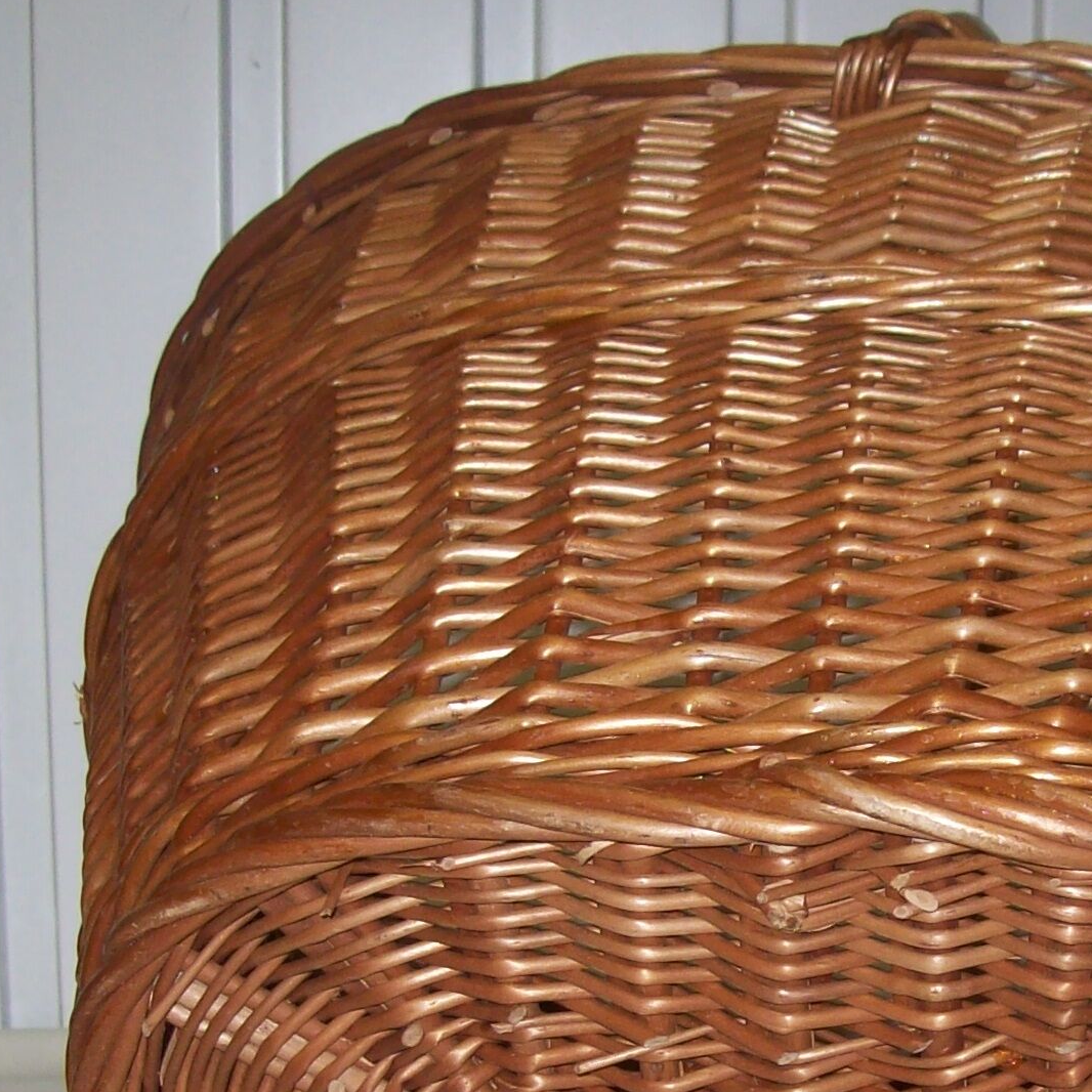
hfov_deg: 20.2
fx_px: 3034
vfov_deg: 20.1
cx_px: 826
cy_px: 924
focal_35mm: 85
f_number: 2.7
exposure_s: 1/64
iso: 80
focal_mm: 6
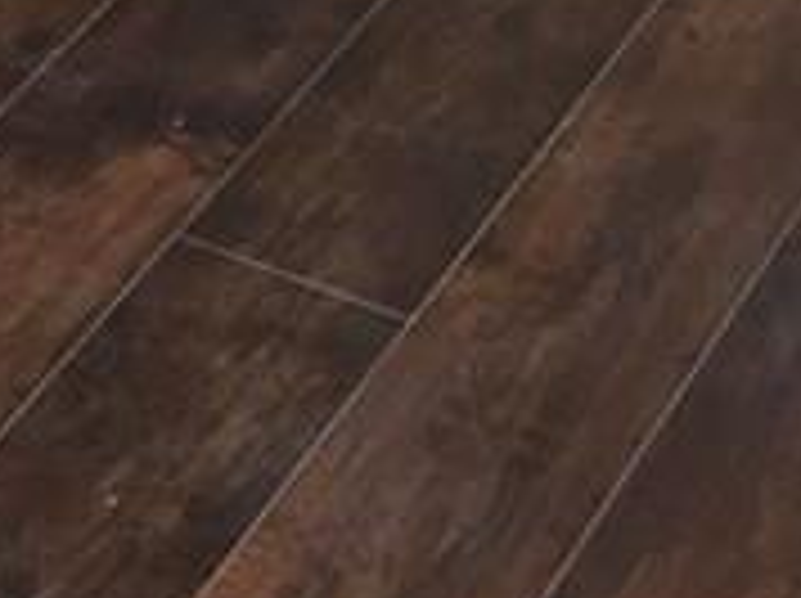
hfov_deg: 11.1
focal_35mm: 167
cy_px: -922
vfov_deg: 8.1
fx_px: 3859
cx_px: -603
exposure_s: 1/30
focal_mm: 4.15
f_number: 2.2
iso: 32
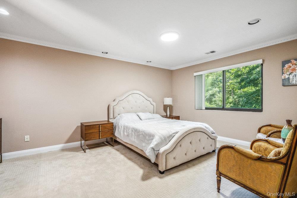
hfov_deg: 96.7
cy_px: 99
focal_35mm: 16
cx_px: 148
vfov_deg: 73.8
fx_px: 132
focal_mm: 16
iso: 1600
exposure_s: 1/80
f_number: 6.3
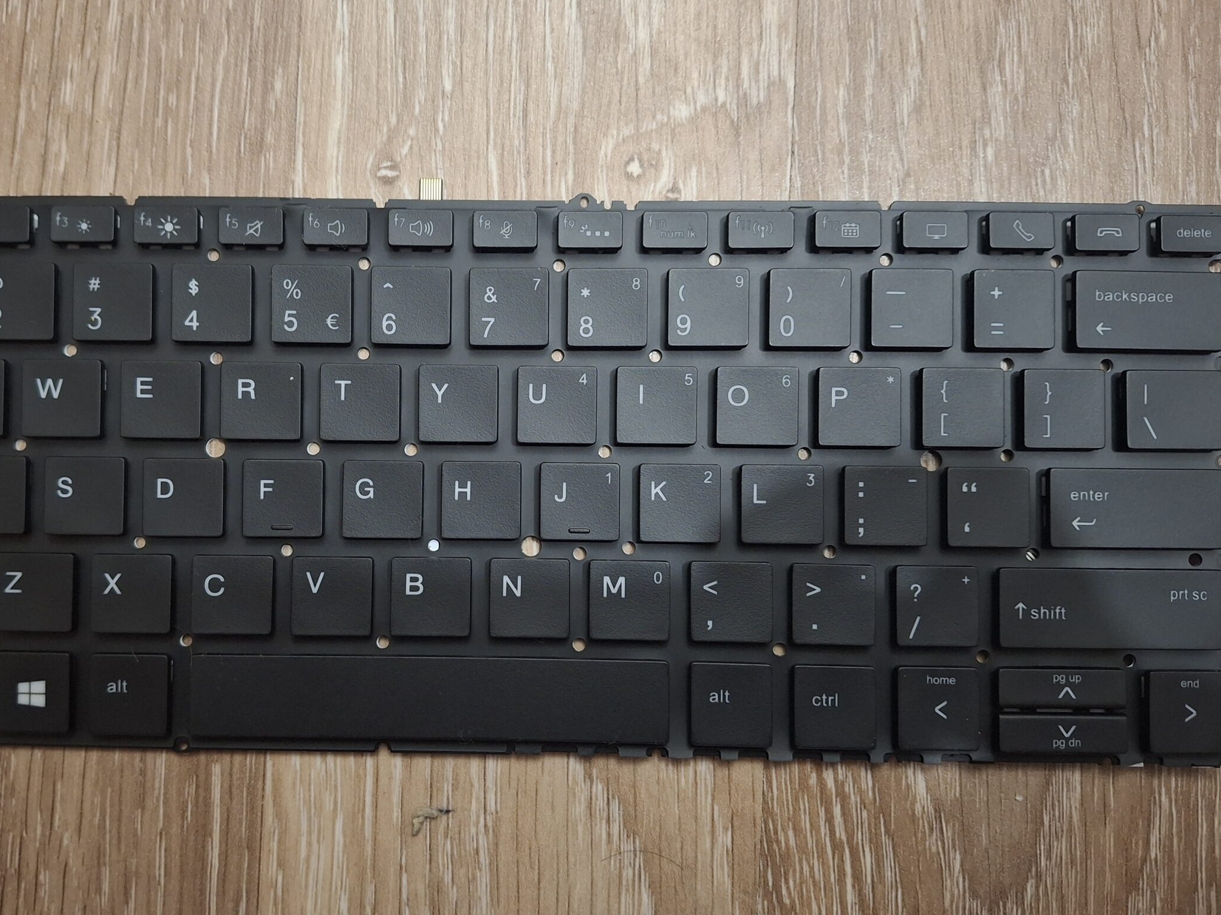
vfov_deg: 45.4
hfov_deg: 58.0
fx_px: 1093
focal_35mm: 31
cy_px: 462
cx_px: 506
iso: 320
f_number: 1.8
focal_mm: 4.69
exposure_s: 1/24
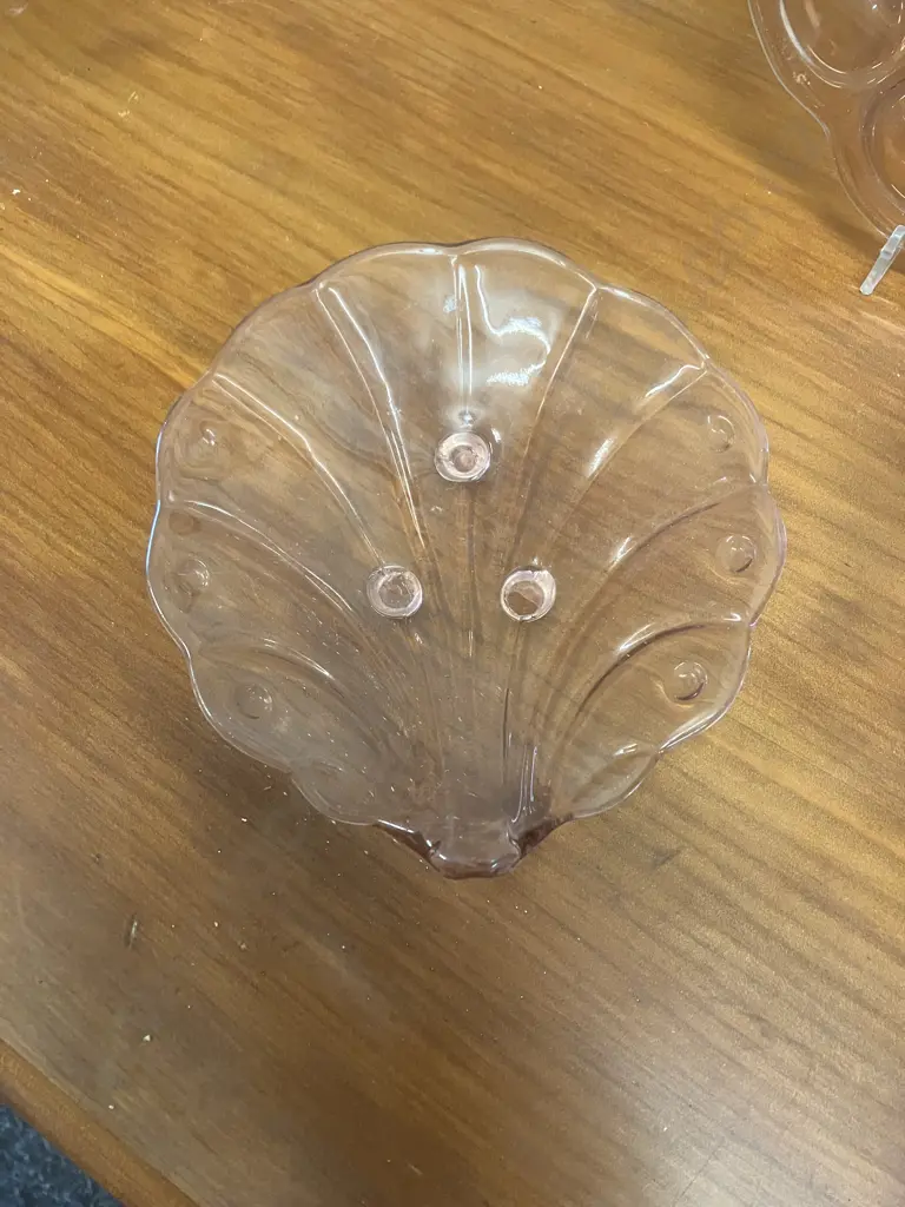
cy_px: 604
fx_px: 976
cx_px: 452
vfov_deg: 63.4
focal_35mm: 28
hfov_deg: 49.7
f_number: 1.8
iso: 320
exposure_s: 1/50
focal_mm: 3.99
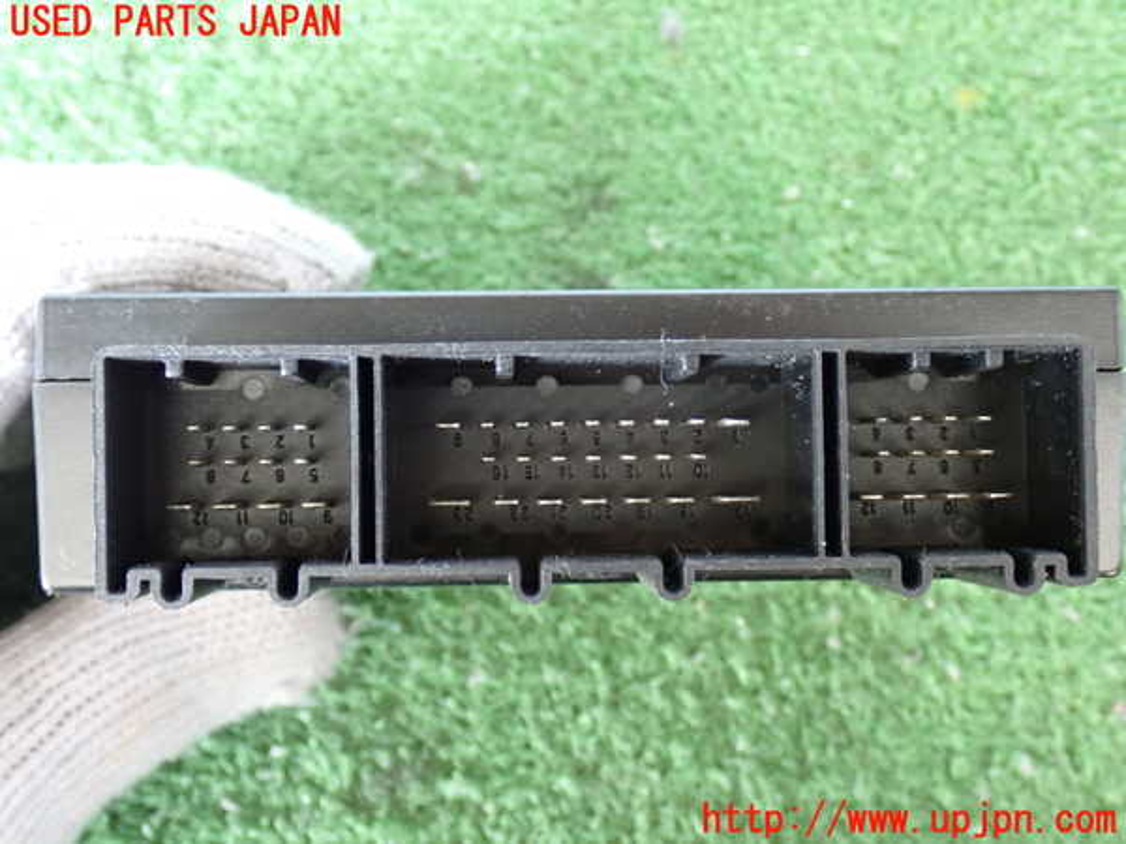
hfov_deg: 40.4
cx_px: 563
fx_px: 1529
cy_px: 422
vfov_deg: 30.9
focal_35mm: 47
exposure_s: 1/20
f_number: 3.1
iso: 800
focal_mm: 8.4
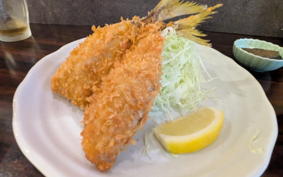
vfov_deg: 59.6
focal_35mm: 20
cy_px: 81
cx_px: 140
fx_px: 154
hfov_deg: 85.1
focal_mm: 1.83
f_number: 2.2
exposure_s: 1/25
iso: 1008
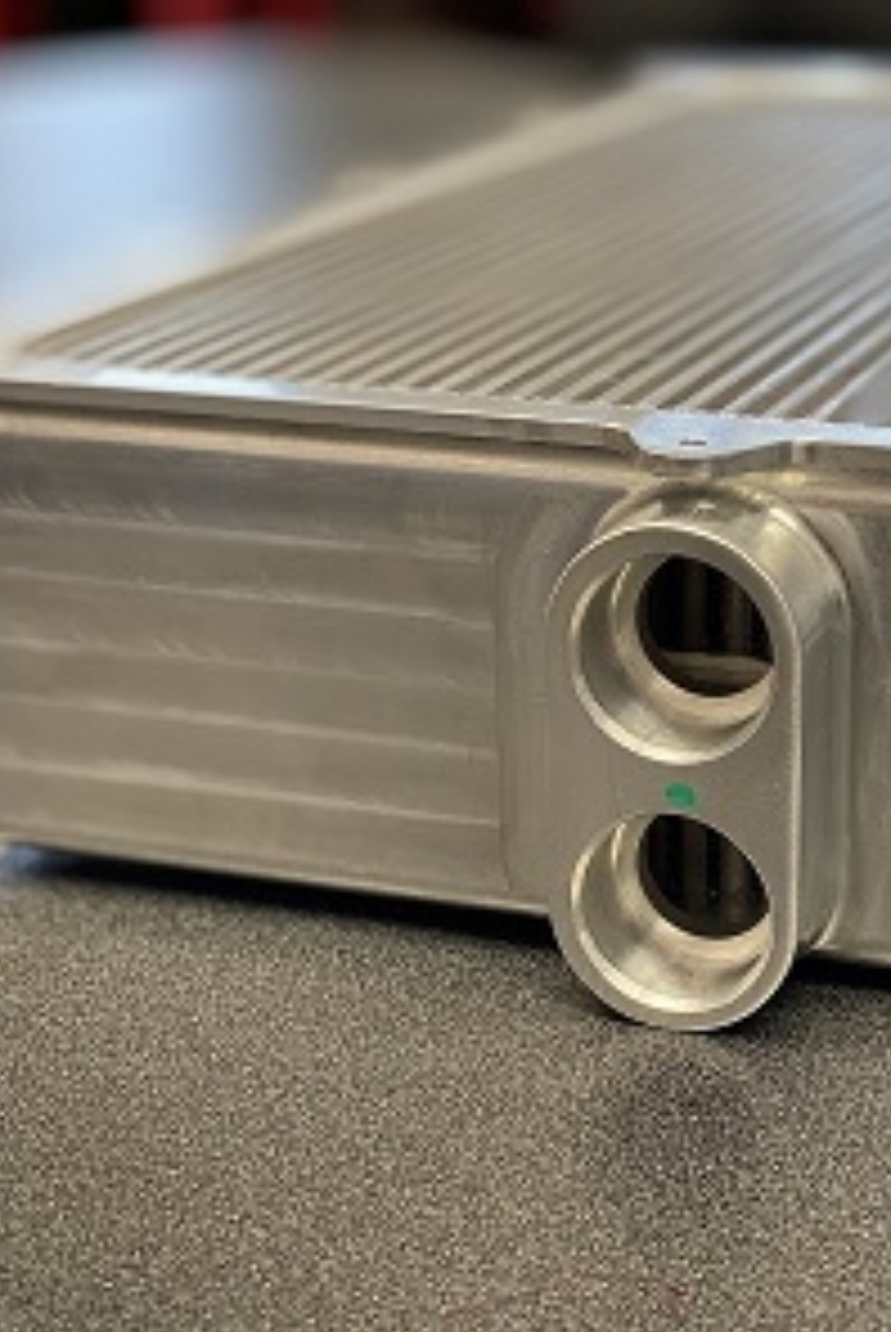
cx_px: 621
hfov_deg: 18.6
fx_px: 2704
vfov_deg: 27.7
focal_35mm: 73
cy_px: 666
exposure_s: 1/120
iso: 160
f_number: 2
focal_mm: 6
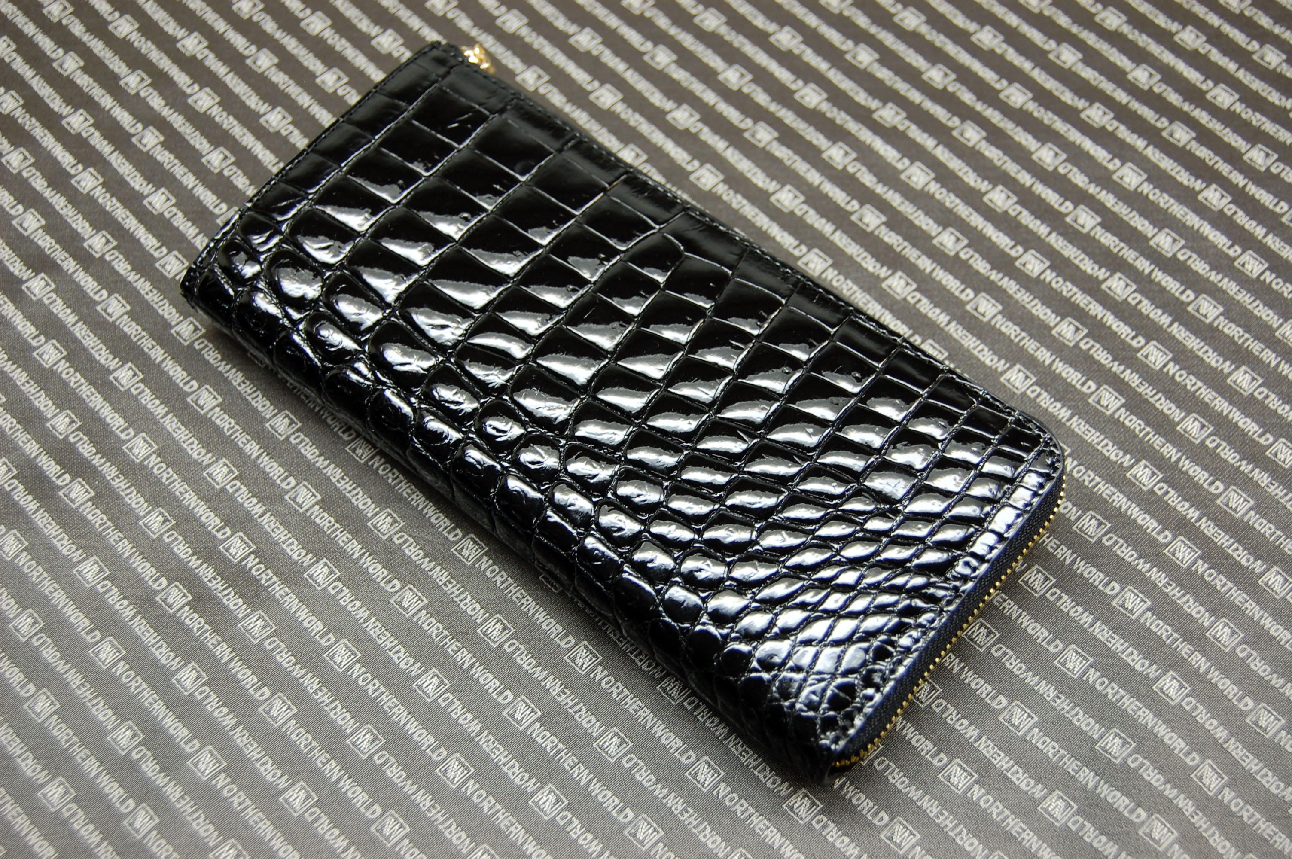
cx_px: 646
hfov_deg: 38.9
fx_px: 1829
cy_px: 430
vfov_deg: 26.4
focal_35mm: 51
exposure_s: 1/80
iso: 400
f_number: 4.5
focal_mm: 34
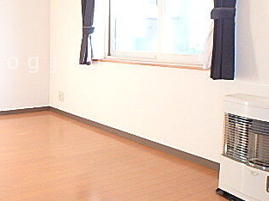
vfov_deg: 33.2
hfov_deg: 41.6
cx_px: 46
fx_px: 334
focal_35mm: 43
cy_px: 63
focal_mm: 3.7
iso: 250
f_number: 3.5
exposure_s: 1/30
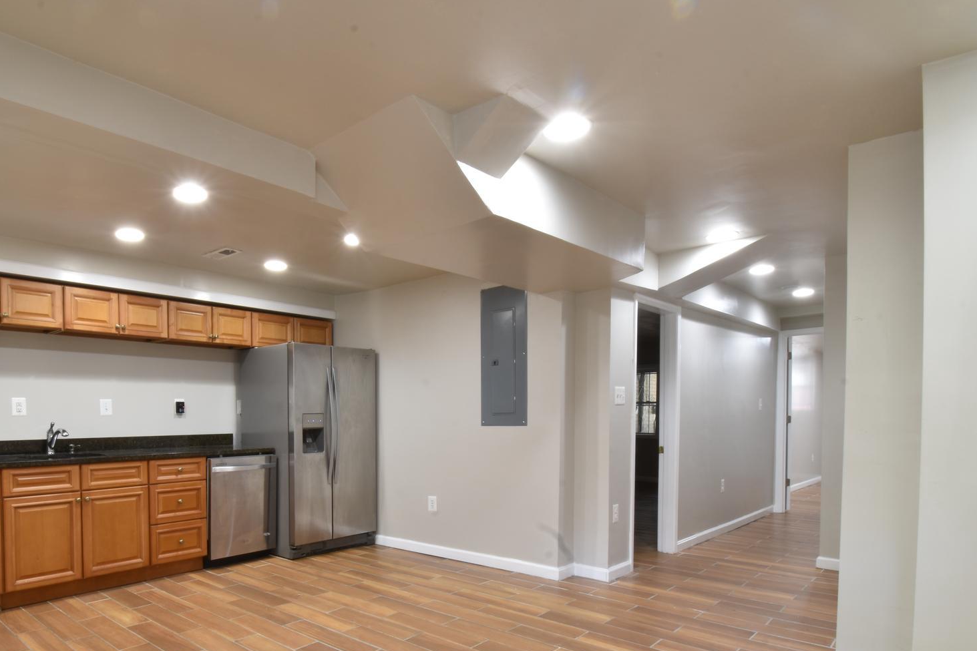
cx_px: 340
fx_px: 570
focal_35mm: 21
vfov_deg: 58.0
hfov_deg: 79.0
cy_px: 442
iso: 100
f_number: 22
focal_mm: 10
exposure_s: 6
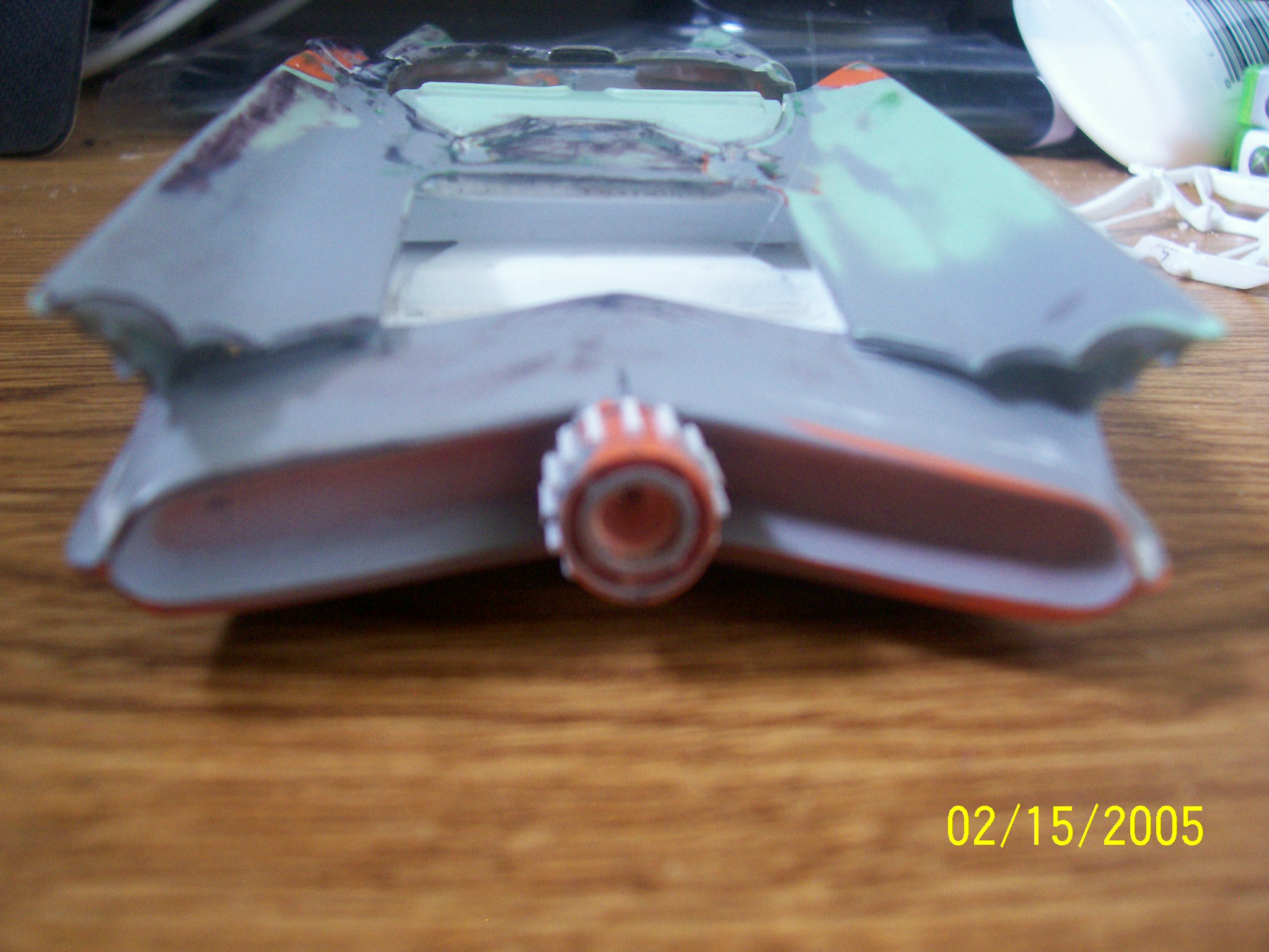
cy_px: 476
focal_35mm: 34
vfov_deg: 41.8
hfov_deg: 54.0
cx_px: 634
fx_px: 1246
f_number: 2.7
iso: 160
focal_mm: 5.6
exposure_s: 1/8
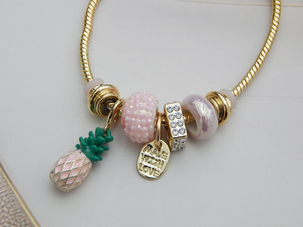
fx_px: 910
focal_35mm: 104
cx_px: 152
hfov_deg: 18.9
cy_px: 114
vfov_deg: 14.2
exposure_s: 1/20
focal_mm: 18.7
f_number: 4.5
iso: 400
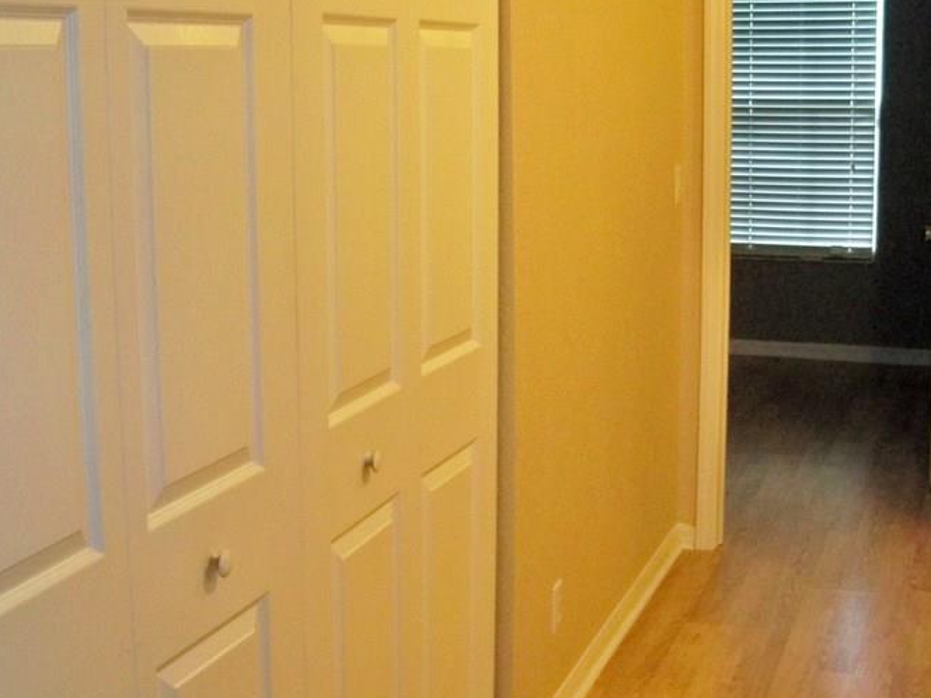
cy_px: 353
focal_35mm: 54
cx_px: 353
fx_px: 1452
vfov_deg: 27.0
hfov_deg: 35.4
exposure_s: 1/30
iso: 200
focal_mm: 6.2
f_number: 3.5
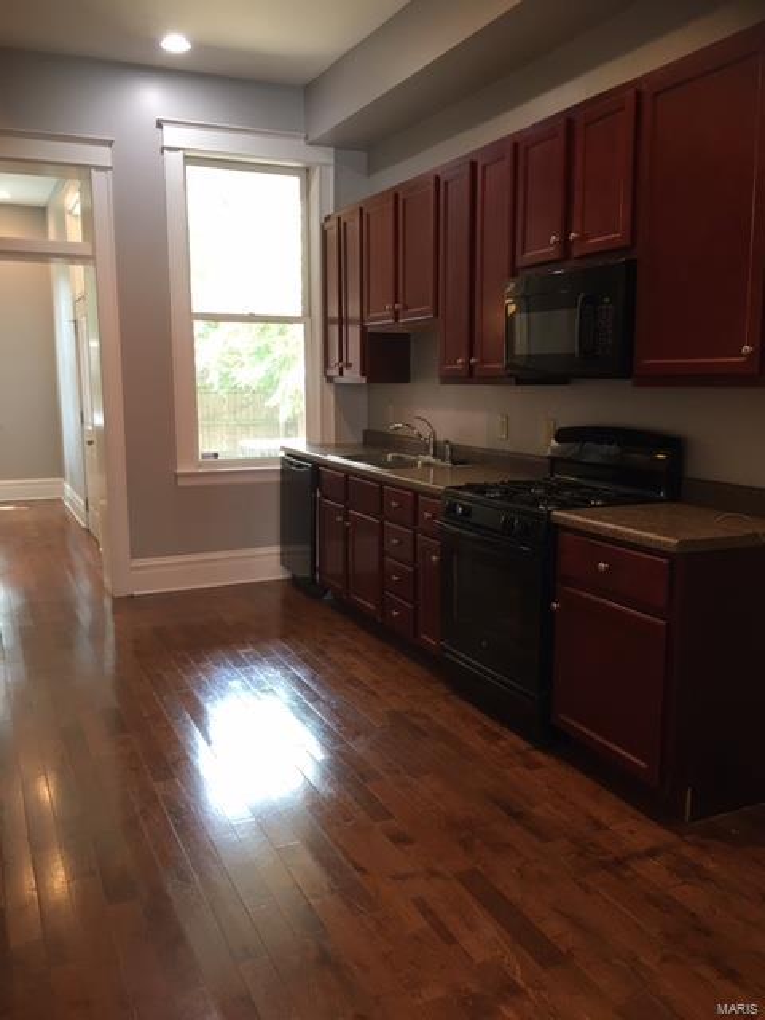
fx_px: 855
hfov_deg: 48.2
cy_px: 510
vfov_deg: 61.7
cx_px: 382
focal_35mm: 29
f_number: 2.2
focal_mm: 4.15
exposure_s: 1/30
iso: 80
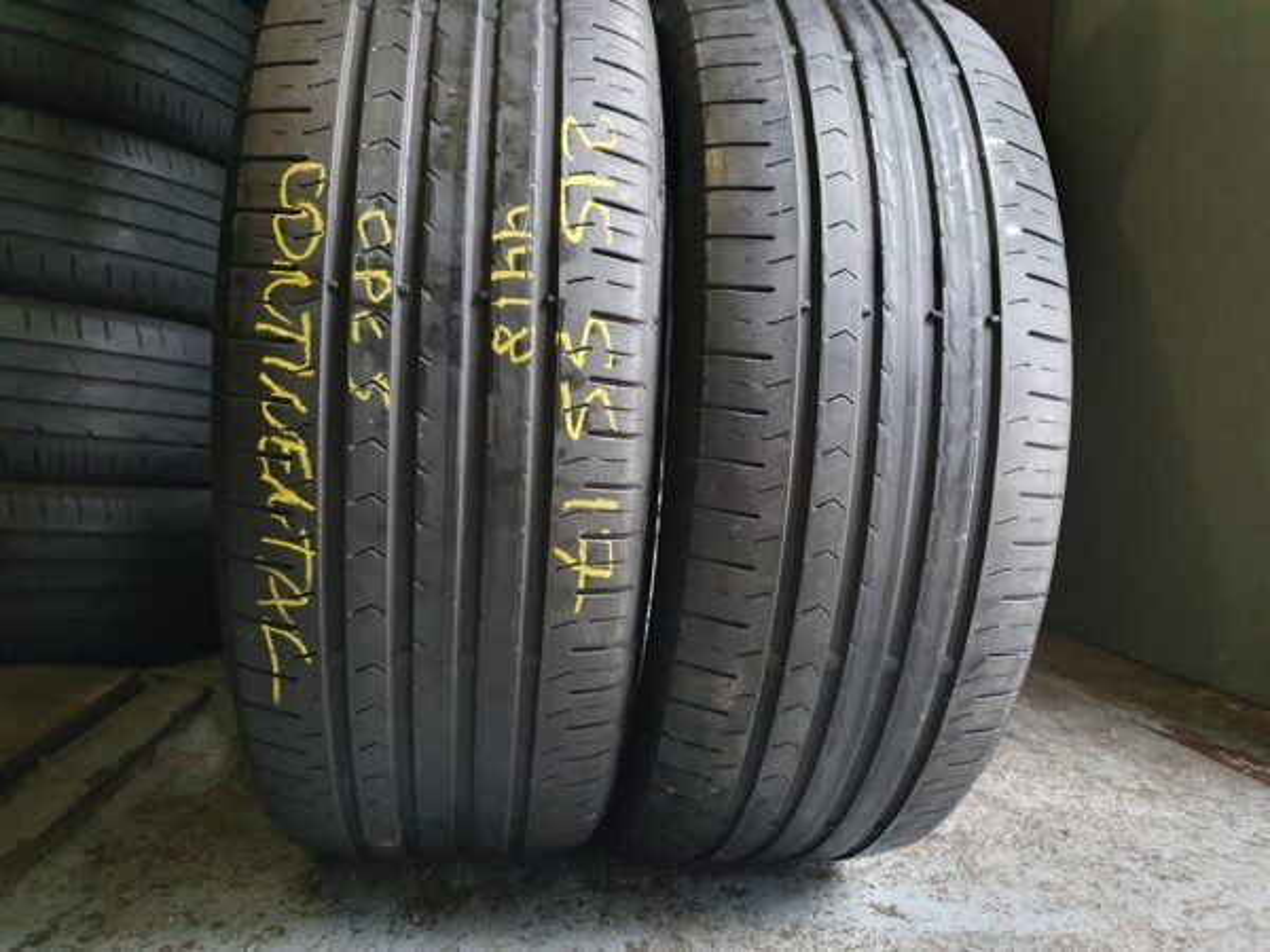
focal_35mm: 26
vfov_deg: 53.1
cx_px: 635
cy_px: 476
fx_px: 954
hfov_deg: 67.3
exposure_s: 1/50
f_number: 1.5
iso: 500
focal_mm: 4.32
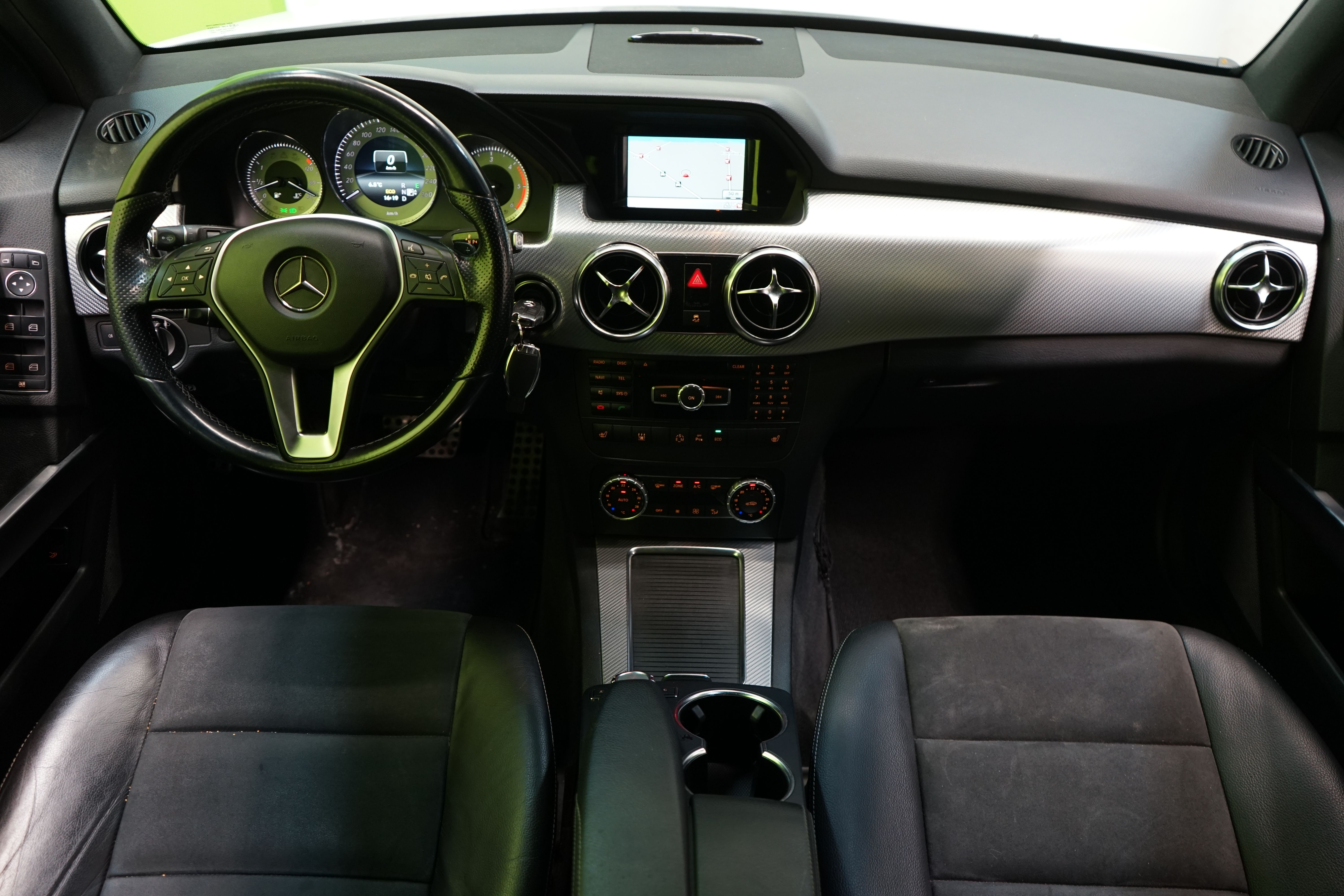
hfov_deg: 65.5
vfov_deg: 46.4
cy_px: 448
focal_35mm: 28
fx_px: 1045
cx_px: 672
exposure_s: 1/30
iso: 800
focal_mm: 28
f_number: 3.5
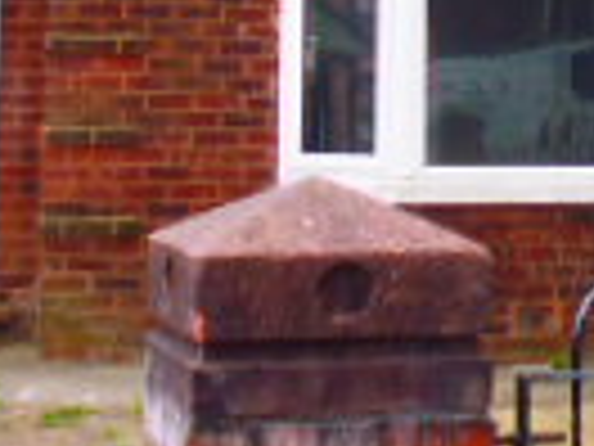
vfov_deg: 11.9
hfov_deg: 16.7
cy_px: -306
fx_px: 1991
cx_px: 549
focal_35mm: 116
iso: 100
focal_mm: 4.3
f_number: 2.8
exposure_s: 1/60
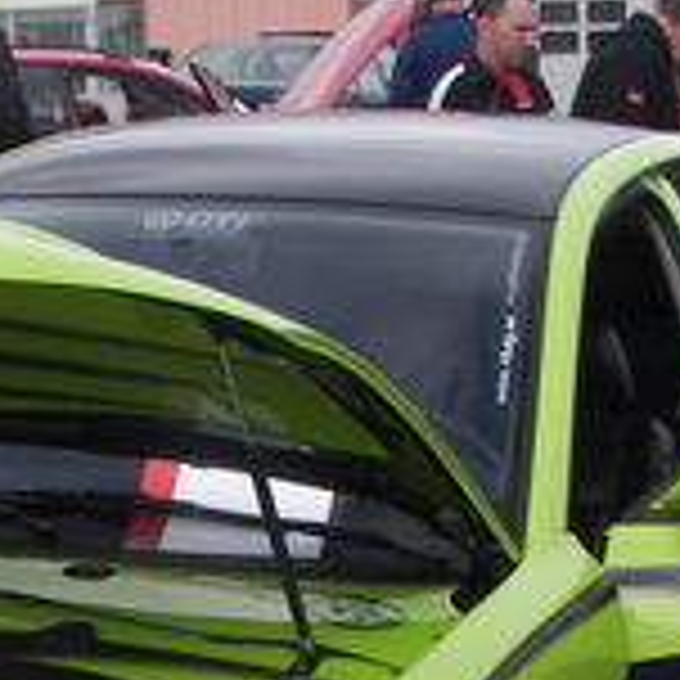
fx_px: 3000
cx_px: 243
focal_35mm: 135
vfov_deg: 12.8
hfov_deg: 12.9
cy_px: 662
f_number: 4
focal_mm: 6
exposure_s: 1/640
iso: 64
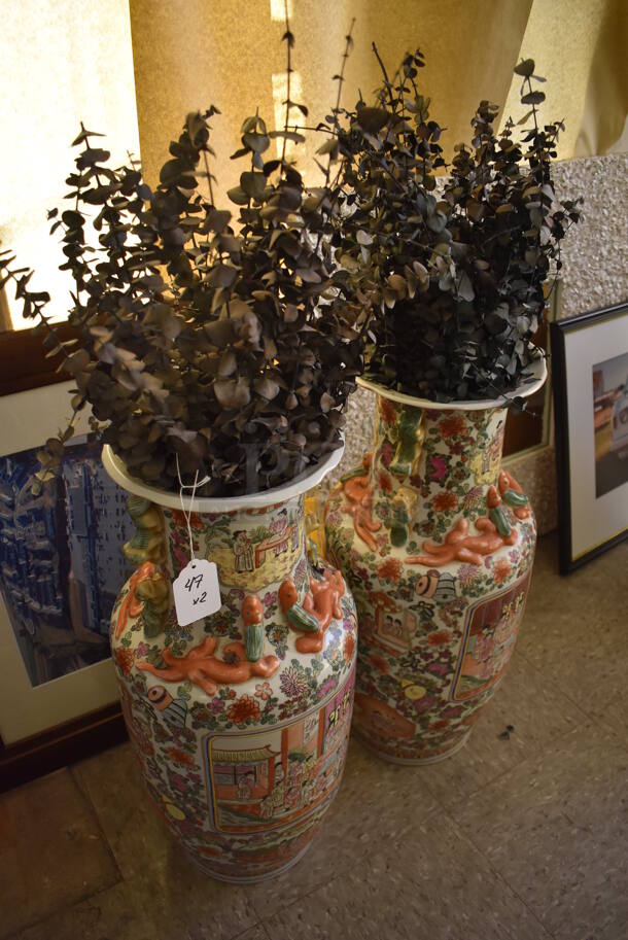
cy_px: 470
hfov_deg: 48.0
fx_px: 705
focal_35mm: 27
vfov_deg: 67.3
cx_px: 314
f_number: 3.5
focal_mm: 18
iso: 720
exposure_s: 1/250
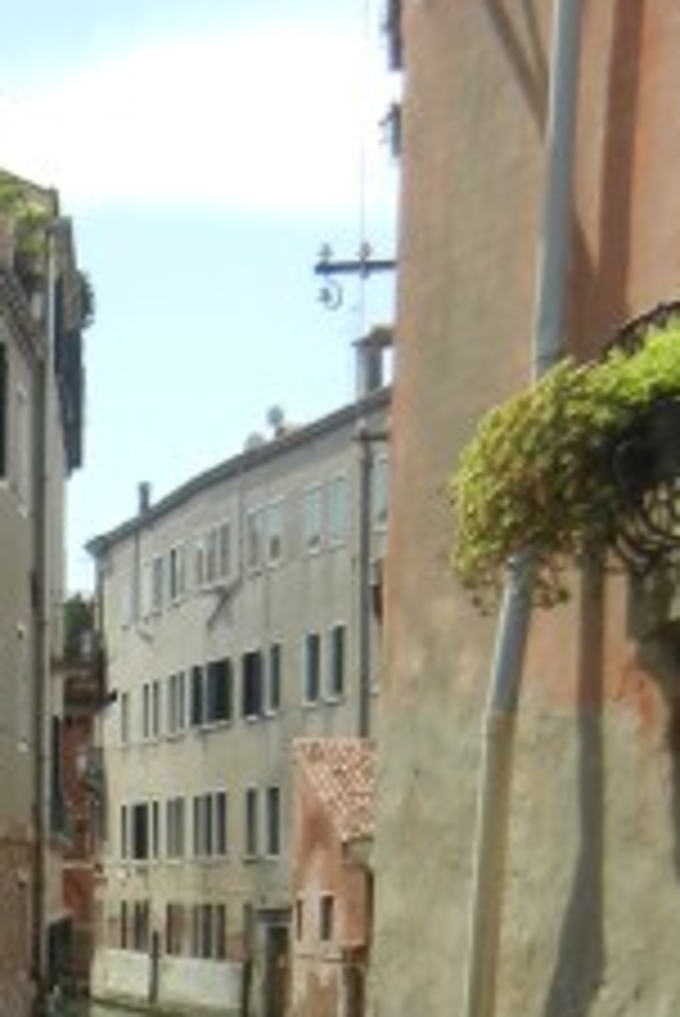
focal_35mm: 106
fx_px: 2999
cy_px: 1058
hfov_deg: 12.8
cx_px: -9
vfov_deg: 18.7
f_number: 3.5
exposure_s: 1/996
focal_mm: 5.4
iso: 160
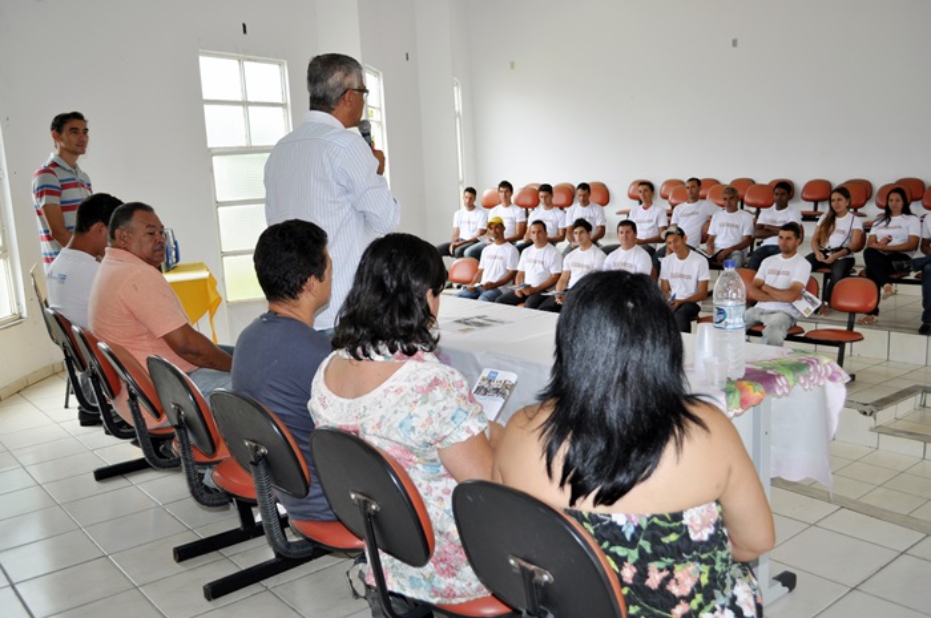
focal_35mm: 33
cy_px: 309
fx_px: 852
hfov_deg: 57.3
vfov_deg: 39.9
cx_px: 466
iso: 320
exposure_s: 1/200
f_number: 4
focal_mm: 22
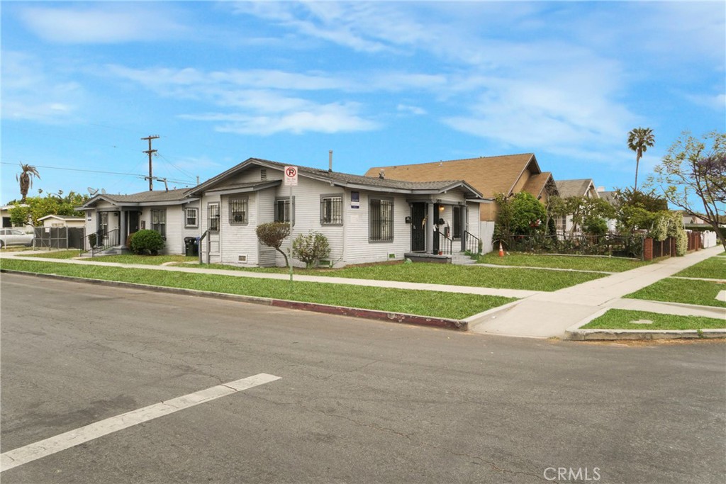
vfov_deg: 50.4
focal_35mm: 26
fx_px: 514
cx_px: 363
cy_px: 242
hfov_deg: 70.4
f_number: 18
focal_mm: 17
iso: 160
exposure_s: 1/30
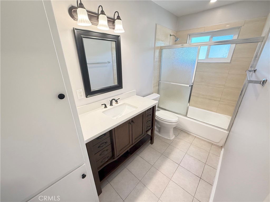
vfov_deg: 85.7
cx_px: 135
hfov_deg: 102.1
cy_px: 101
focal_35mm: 14
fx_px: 109
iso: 320
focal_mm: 2.22
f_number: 2.2
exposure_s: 1/120
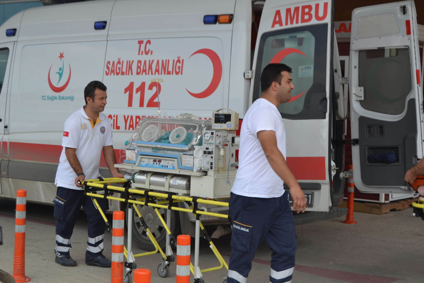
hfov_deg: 29.2
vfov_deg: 19.7
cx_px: 212
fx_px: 813
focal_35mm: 69
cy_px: 142
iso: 100
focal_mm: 46
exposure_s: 1/200
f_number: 7.1
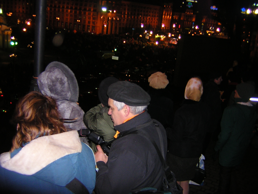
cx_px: 129
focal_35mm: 36
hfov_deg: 51.4
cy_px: 97
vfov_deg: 39.7
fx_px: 268
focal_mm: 4.7
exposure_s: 1/60.1
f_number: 2.6
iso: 246
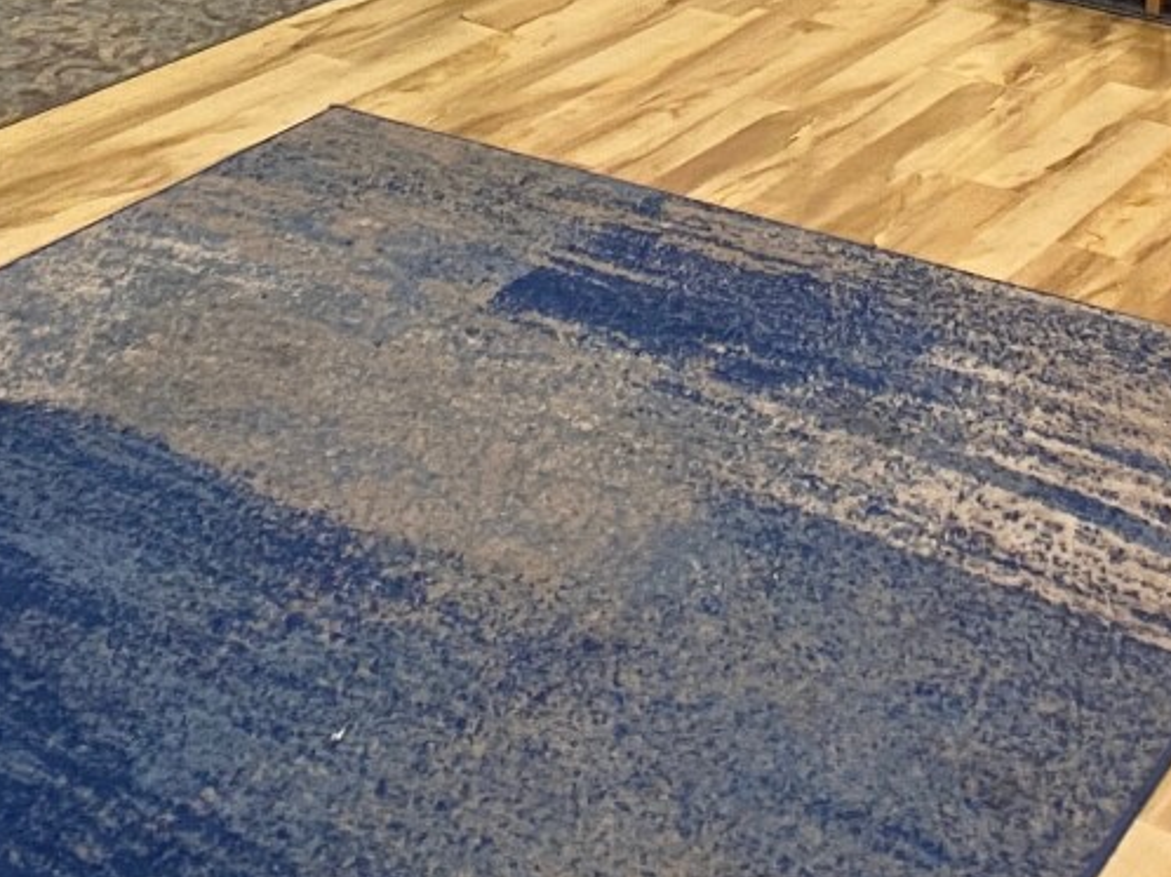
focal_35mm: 107
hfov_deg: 18.3
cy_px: -545
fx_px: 3618
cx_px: 802
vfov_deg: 12.9
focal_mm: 4.25
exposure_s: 1/60
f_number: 1.8
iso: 200
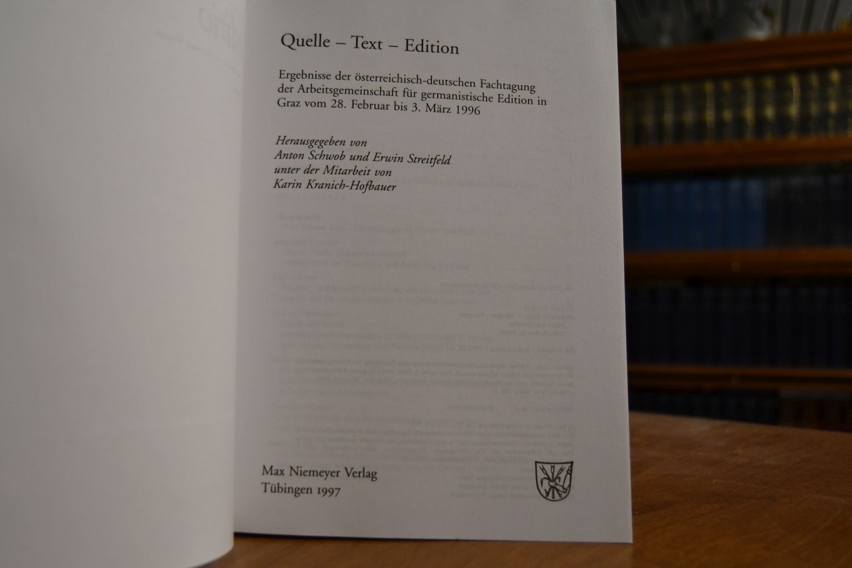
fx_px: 805
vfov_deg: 38.9
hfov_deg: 55.8
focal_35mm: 34
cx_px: 429
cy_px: 288
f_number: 3.5
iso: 800
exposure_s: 1/250
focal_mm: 22
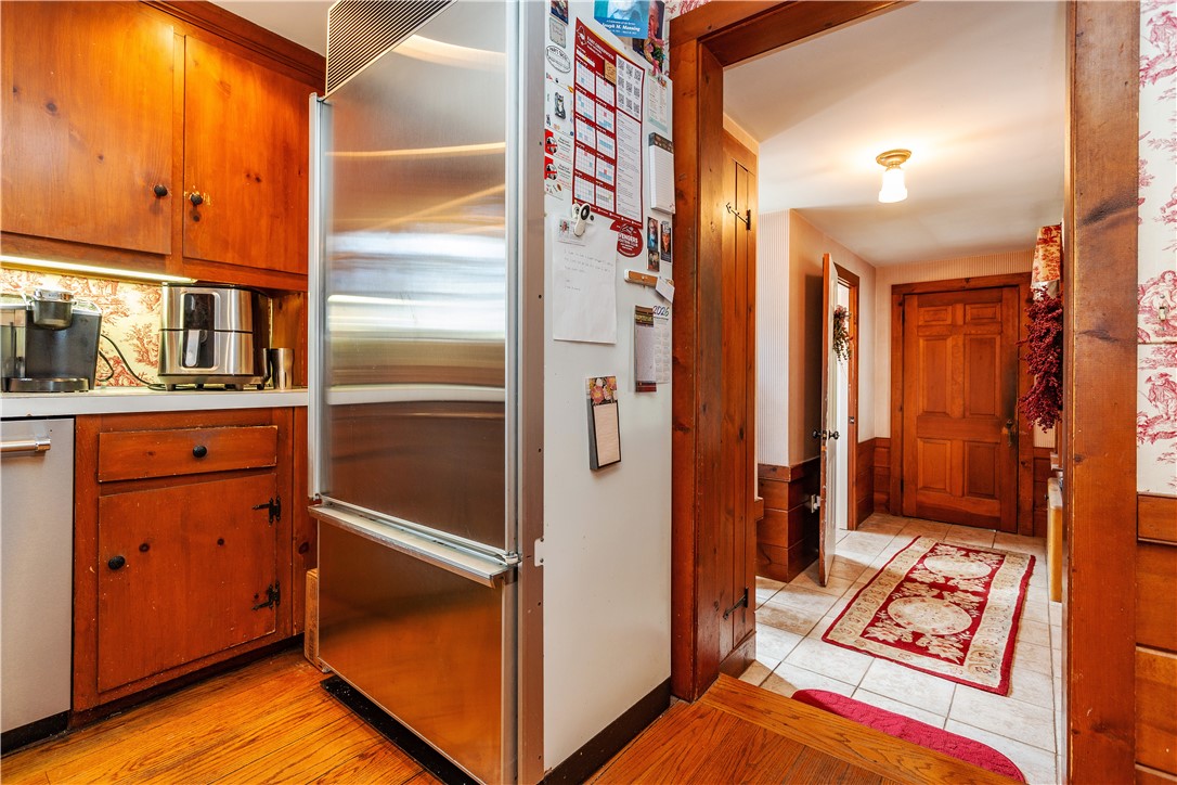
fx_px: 523
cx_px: 588
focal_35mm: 16
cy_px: 392
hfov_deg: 96.7
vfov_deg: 73.7
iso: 320
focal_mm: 16
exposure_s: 1/4
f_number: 6.3
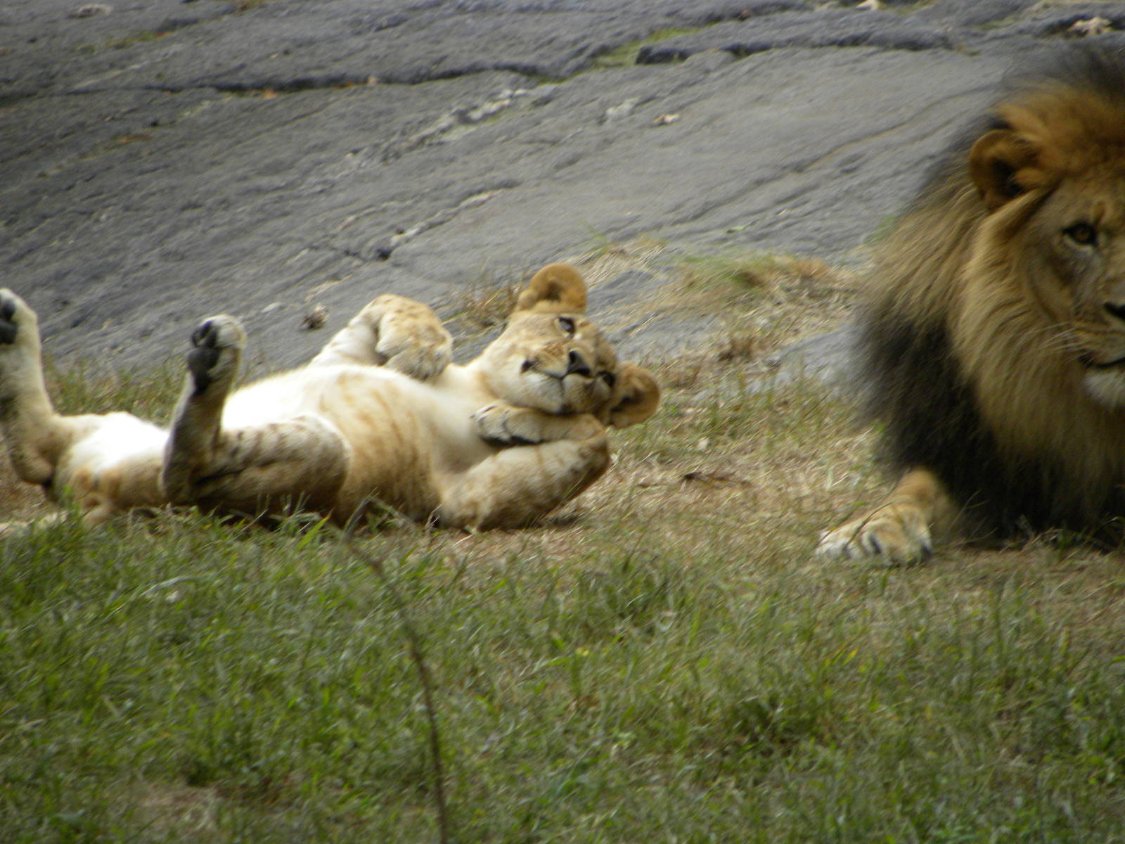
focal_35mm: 624
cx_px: 562
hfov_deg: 3.2
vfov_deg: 2.4
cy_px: 422
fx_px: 20280
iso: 170
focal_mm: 110.4
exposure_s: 1/168
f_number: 5
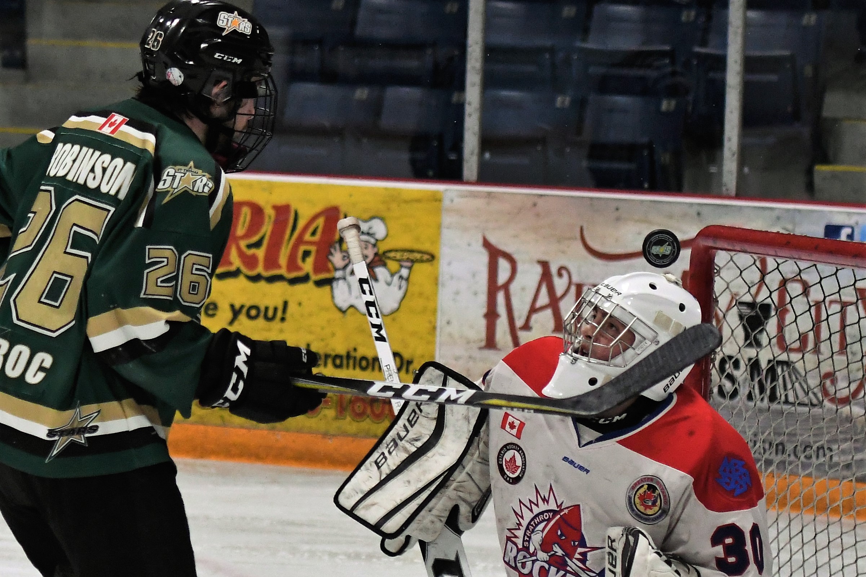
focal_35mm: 105
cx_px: 433
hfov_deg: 19.5
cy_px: 288
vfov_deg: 13.0
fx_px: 2525
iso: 2200
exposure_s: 1/1000
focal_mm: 70
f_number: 2.8
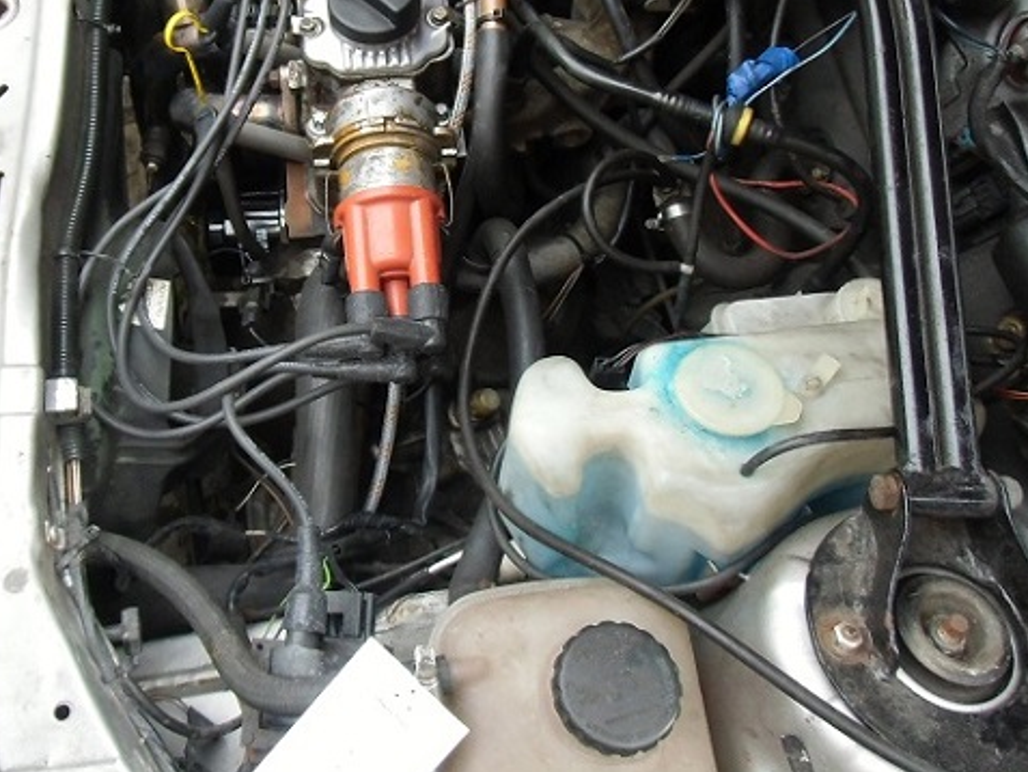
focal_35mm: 40
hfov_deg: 46.4
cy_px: 289
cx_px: 389
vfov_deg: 35.8
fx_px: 1188
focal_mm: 4.24
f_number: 3
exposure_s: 1/100
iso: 200
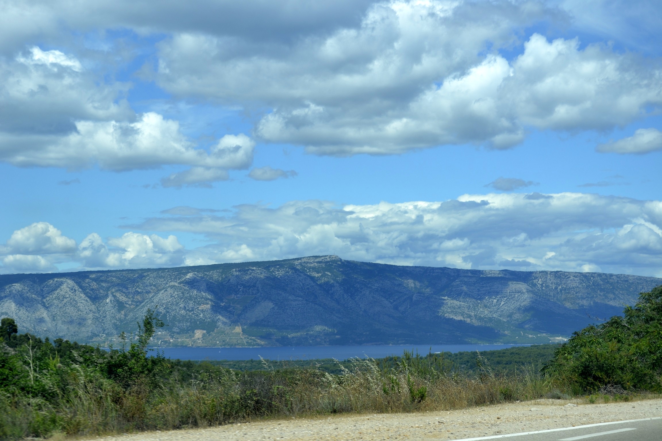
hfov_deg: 24.6
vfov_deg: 16.6
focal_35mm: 82
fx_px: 1517
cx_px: 331
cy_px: 220
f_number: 8
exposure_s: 1/250
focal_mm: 55
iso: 100
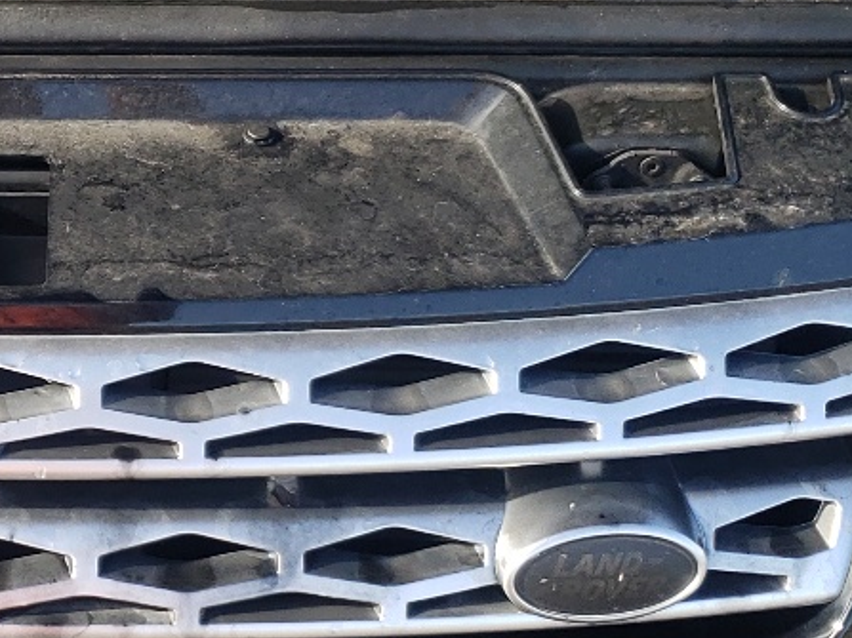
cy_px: 350
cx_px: -15
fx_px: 2288
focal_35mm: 93
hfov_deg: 20.4
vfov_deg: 15.9
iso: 50
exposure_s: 1/526
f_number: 1.5
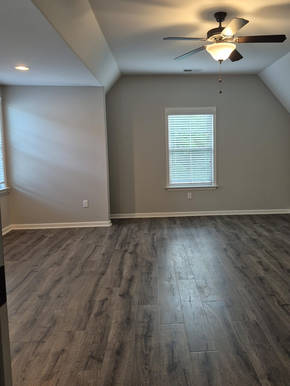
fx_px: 313
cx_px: 176
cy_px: 185
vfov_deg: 63.4
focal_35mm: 28
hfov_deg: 49.4
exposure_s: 1/120
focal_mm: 5.4
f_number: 1.8
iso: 320
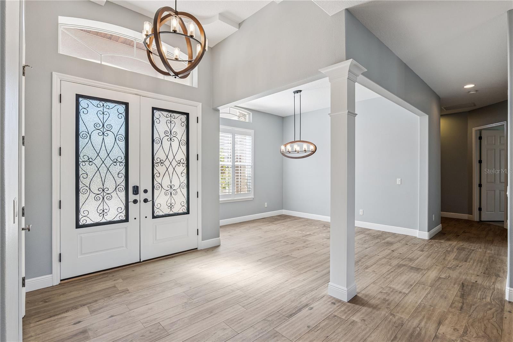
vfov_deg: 73.7
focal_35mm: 16
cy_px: 171
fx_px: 228
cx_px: 256
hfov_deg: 96.7
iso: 800
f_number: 10
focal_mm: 16
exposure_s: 1/100
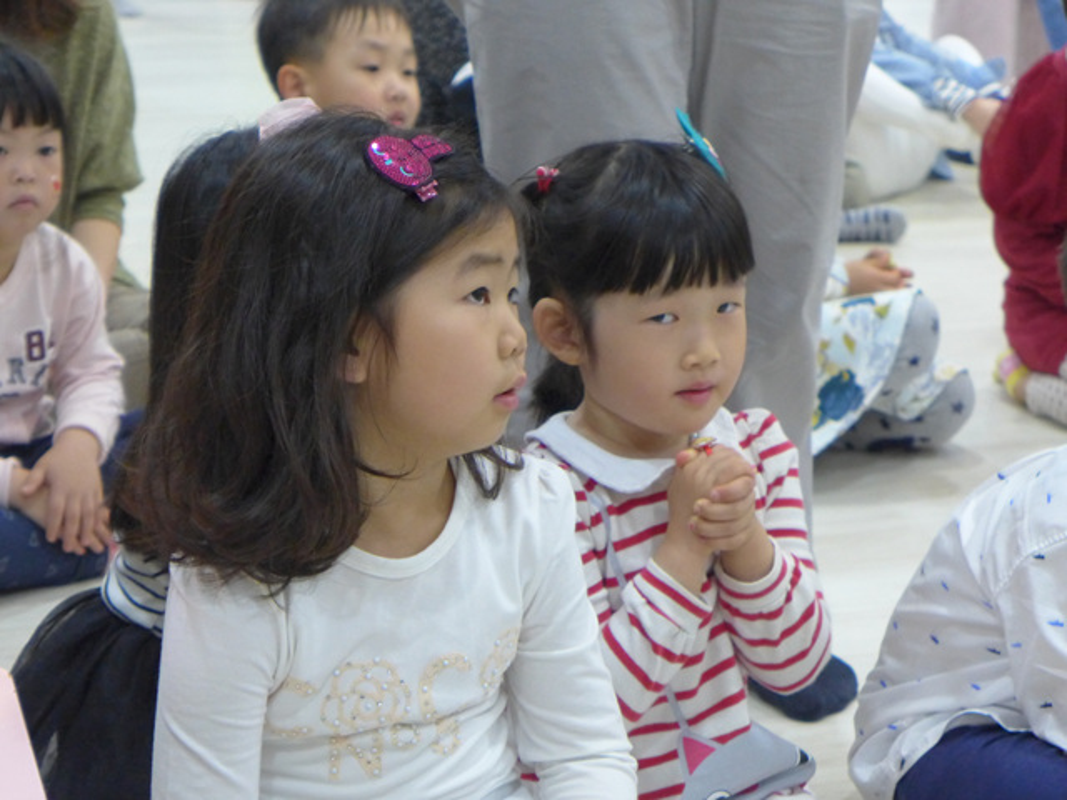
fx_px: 2774
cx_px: 534
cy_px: 400
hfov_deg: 21.8
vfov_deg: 16.4
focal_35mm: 90
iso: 800
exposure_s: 1/200
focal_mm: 17.7
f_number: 2.3
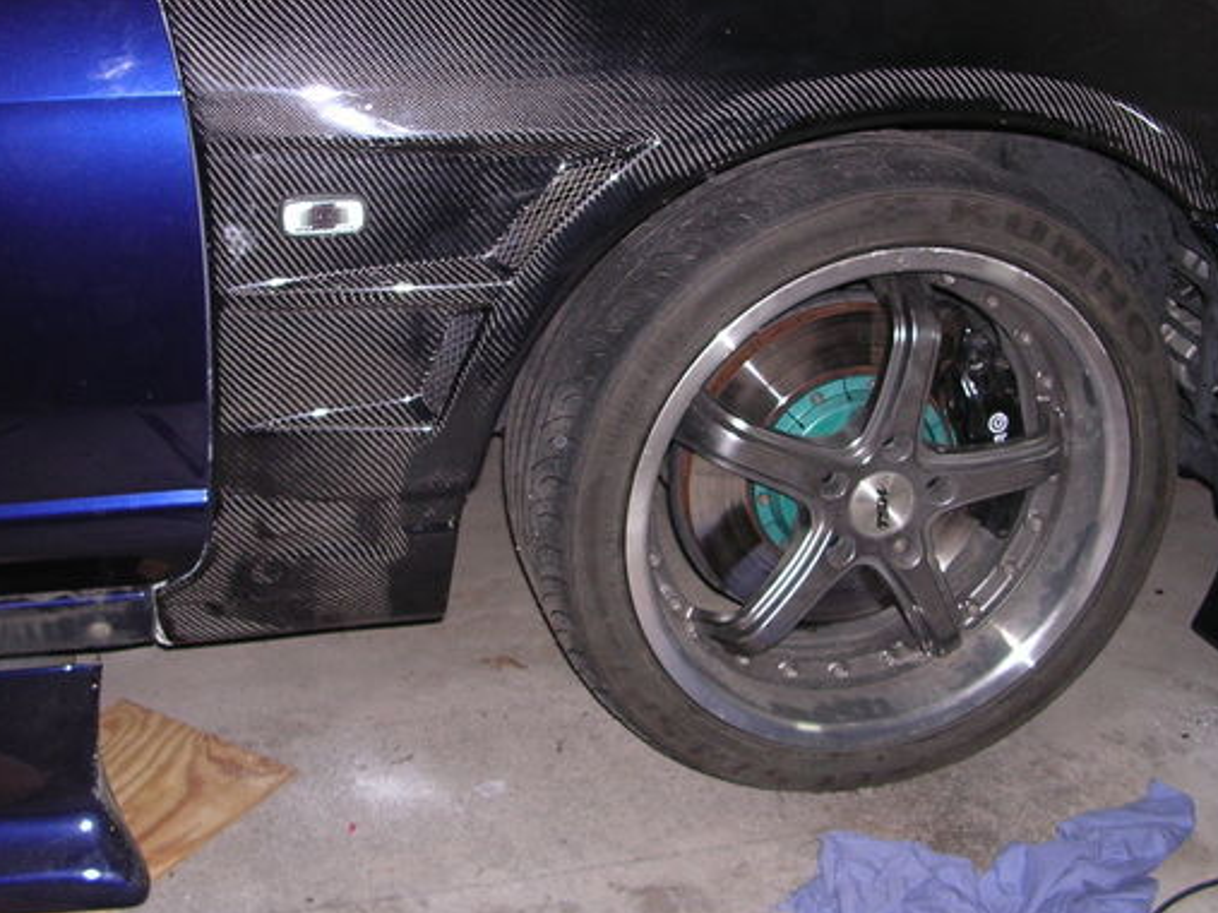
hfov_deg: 39.7
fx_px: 1689
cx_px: 586
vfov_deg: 30.2
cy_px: 380
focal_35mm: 48
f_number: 2.8
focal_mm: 5.8
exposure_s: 1/60.1
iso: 196
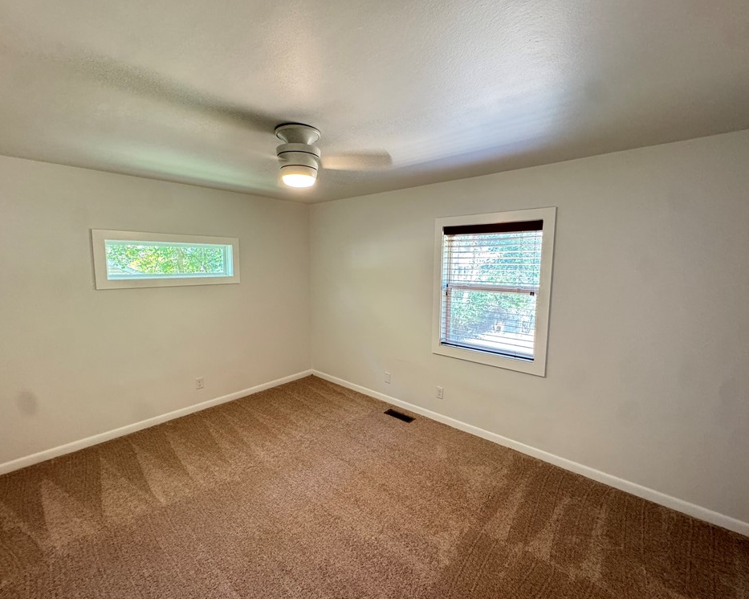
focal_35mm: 15
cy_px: 298
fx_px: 332
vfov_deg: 84.0
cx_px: 364
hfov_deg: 96.8
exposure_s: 1/60
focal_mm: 2.22
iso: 400
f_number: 2.2
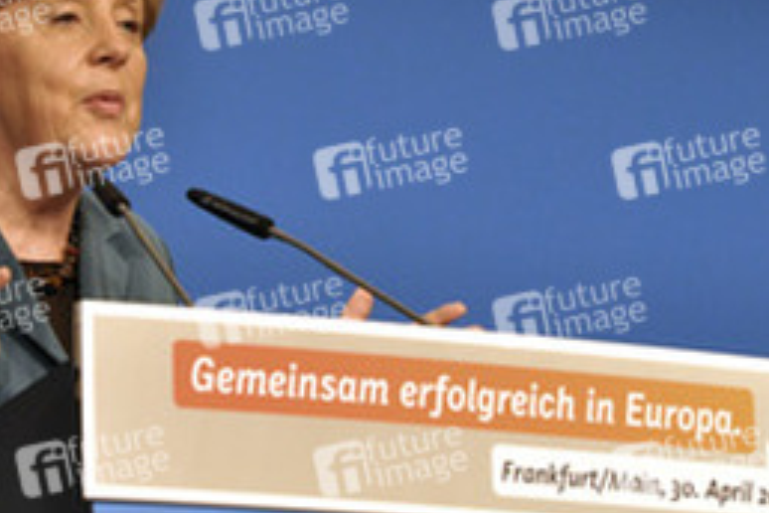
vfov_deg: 3.4
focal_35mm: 406
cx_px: 311
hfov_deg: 5.1
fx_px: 8669
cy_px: 89
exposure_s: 1/200
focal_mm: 155
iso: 1250
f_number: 8
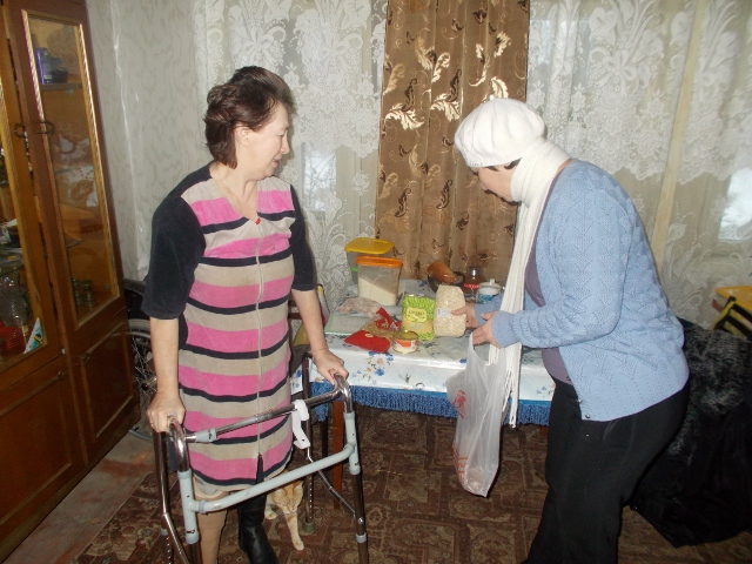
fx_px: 565
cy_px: 282
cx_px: 376
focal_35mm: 26
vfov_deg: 53.1
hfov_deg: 67.3
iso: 250
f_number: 3.2
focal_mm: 4.6
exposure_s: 1/25
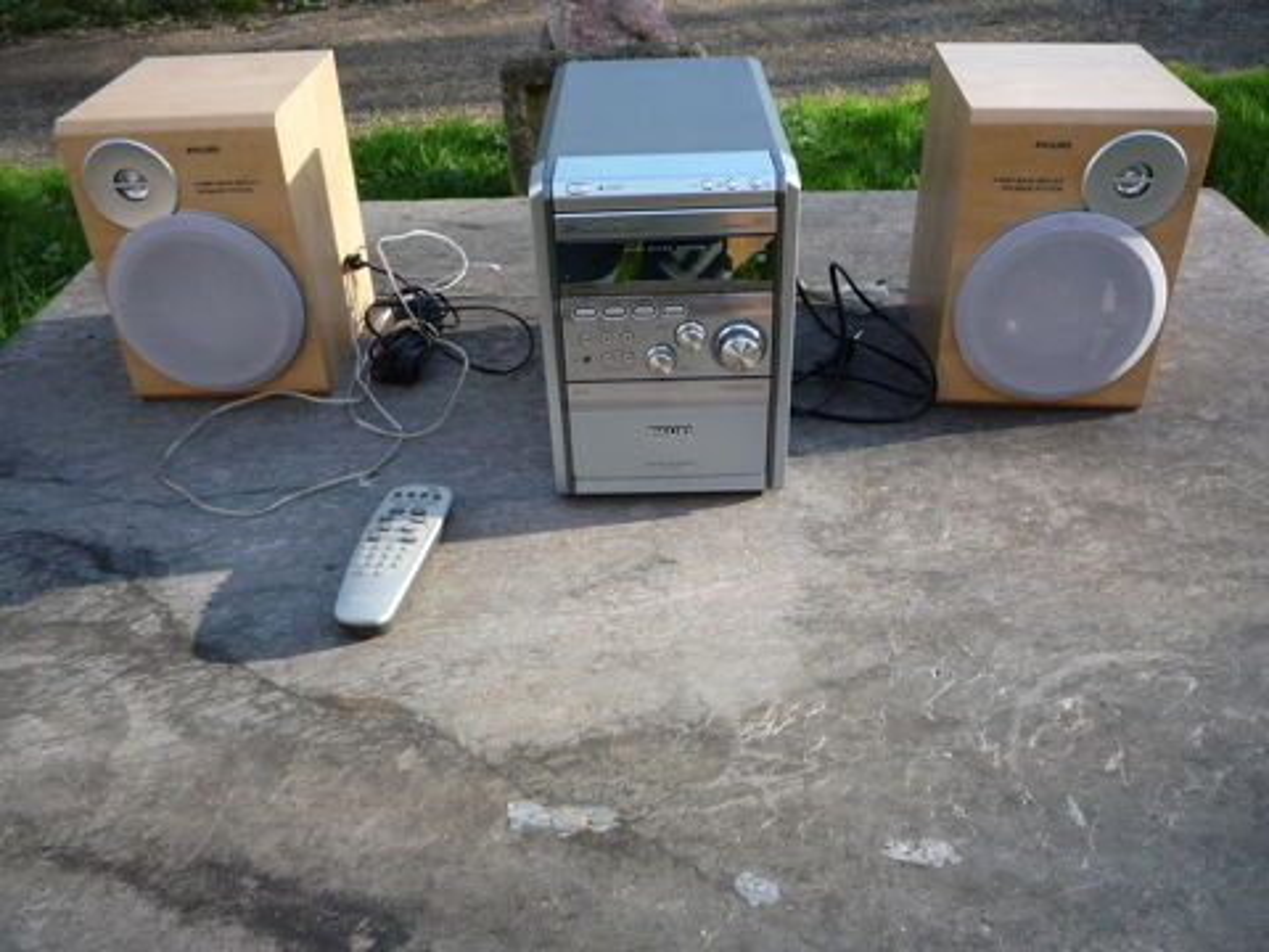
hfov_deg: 60.0
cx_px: 634
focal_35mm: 30
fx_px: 1100
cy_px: 476
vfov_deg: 46.8
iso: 100
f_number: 4
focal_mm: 5.2
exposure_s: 1/125
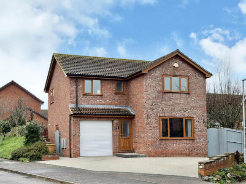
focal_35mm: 48
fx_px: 341
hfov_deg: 39.7
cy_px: 92
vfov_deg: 30.3
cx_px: 123
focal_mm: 6.76
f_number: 1.78
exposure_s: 1/1330
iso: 64
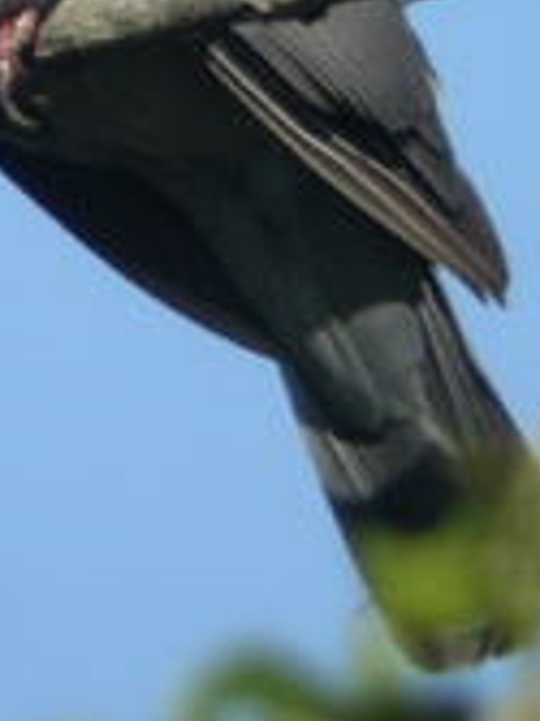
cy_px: -13
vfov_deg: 6.5
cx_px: 73
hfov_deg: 4.9
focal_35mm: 305
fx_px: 6352
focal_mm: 22
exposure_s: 1/193
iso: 100
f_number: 4.1
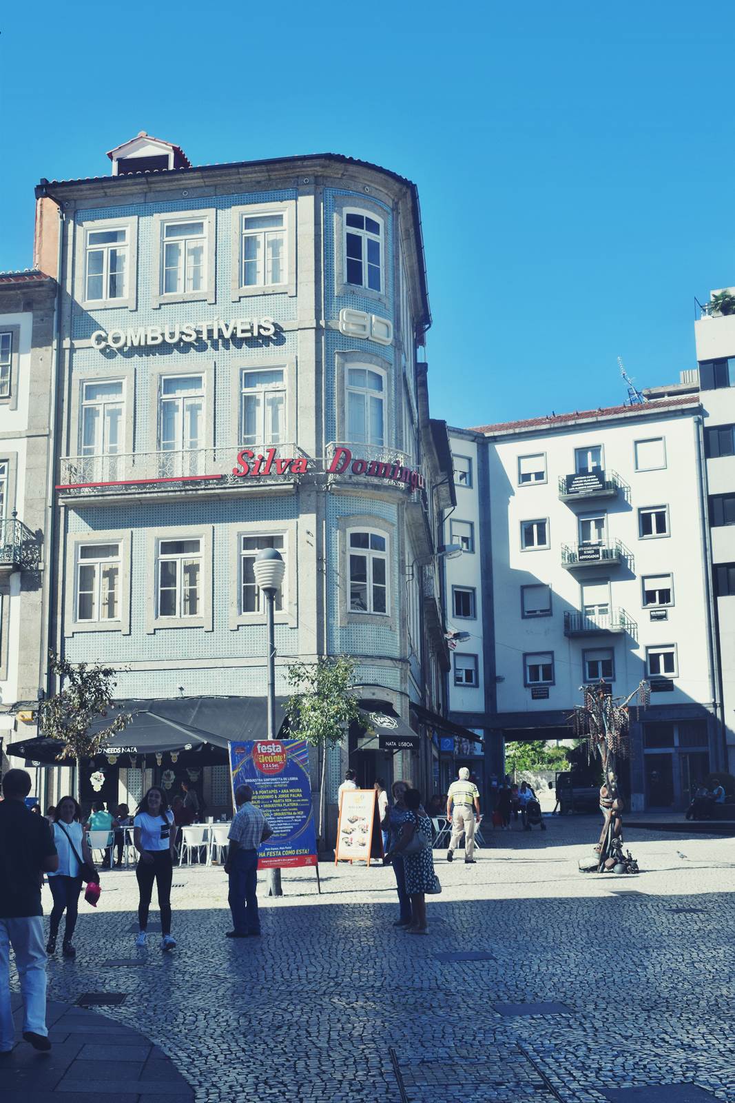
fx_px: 1378
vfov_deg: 43.6
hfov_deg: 29.9
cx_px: 368
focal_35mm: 45
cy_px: 552
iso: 200
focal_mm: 30
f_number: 10
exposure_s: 1/400
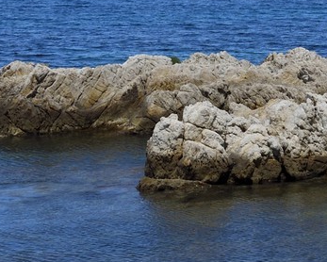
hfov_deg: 11.4
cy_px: 50
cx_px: 723
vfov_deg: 10.5
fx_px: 1423
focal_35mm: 147
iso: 200
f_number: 14
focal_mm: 34
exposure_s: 1/250
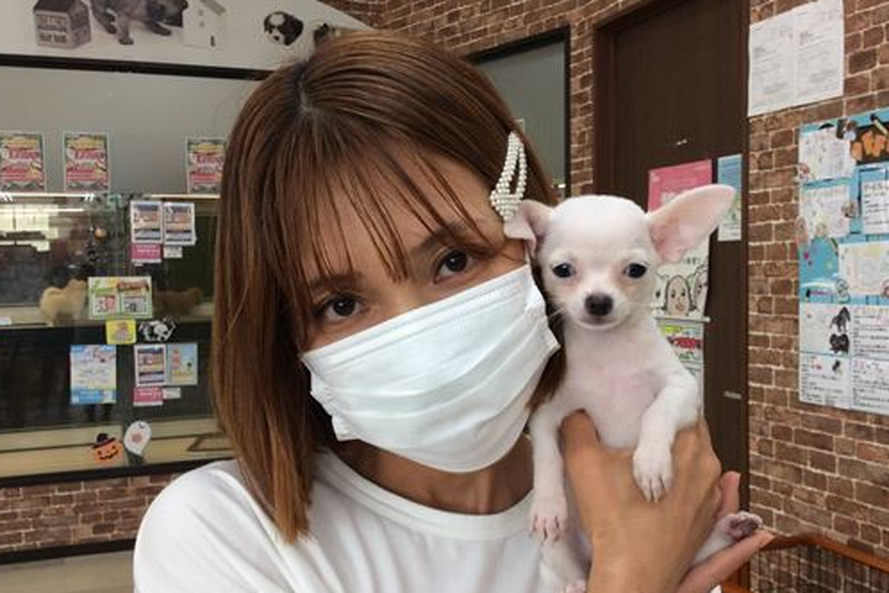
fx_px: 988
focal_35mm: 40
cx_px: 459
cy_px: 316
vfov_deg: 33.4
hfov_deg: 48.5
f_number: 2.4
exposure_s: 1/60
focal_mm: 3.3
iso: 40
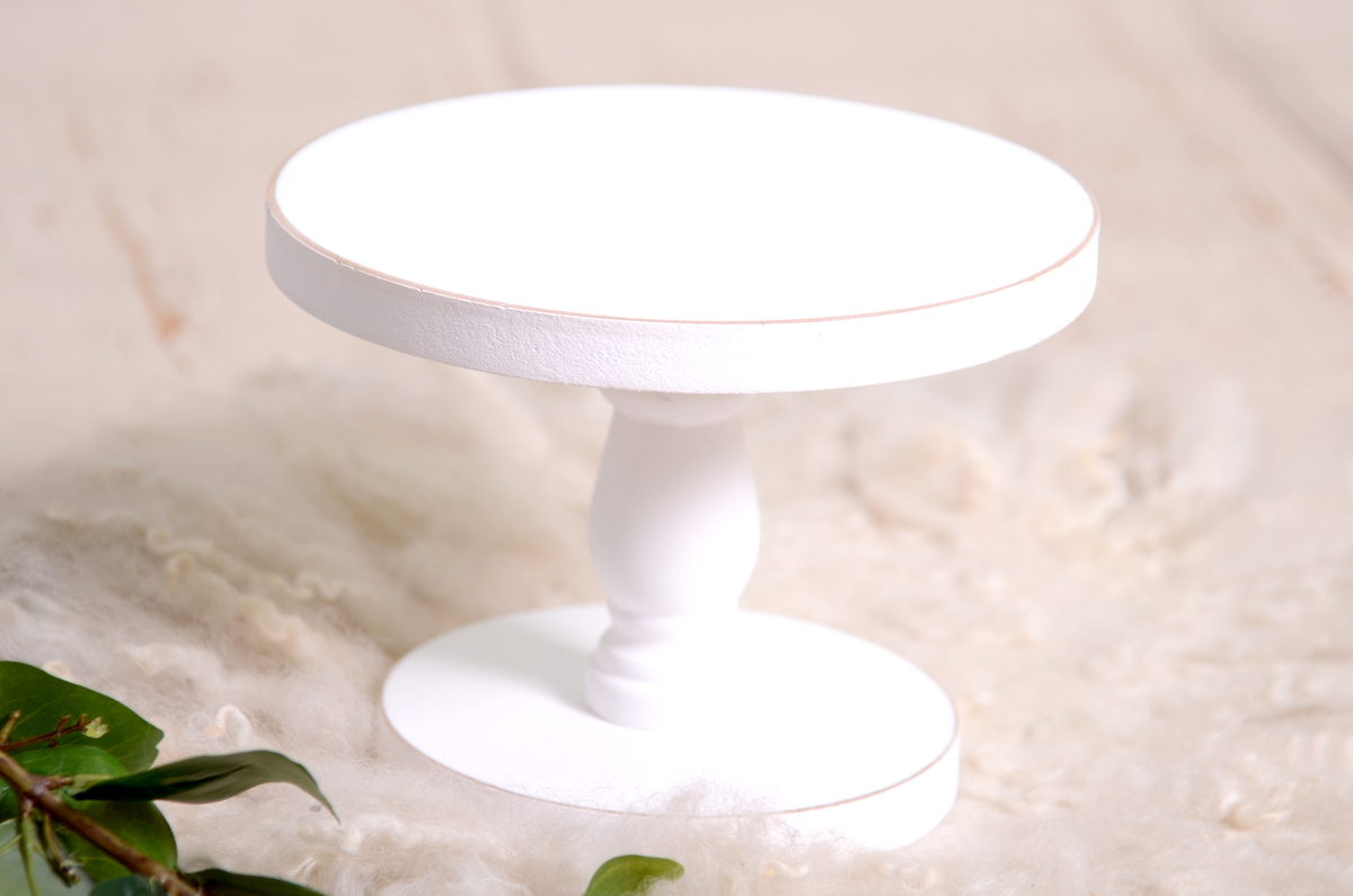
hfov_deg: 14.4
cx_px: 676
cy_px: 448
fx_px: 5345
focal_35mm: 142
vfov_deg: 9.6
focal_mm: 95
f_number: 4.5
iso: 250
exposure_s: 1/100
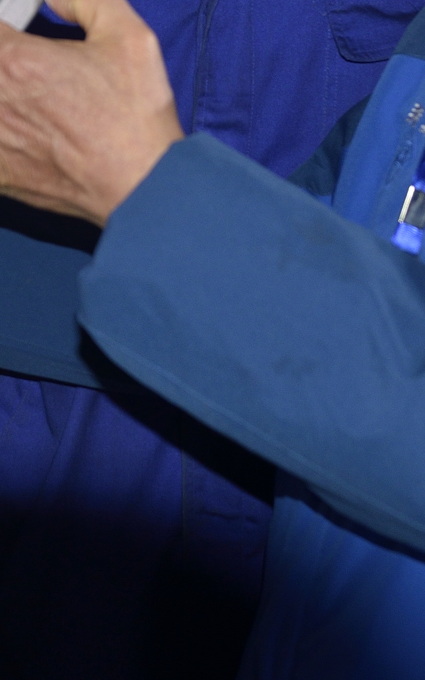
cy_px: -63
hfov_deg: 9.2
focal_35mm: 141
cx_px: -11
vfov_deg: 14.5
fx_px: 2613
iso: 200
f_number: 4.5
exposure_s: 1/125
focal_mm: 38
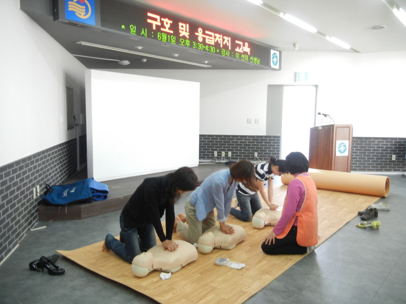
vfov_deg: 46.8
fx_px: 352
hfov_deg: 60.0
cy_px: 152
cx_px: 203
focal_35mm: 30
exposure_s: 1/28.1
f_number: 3.5
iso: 400
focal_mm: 5.4
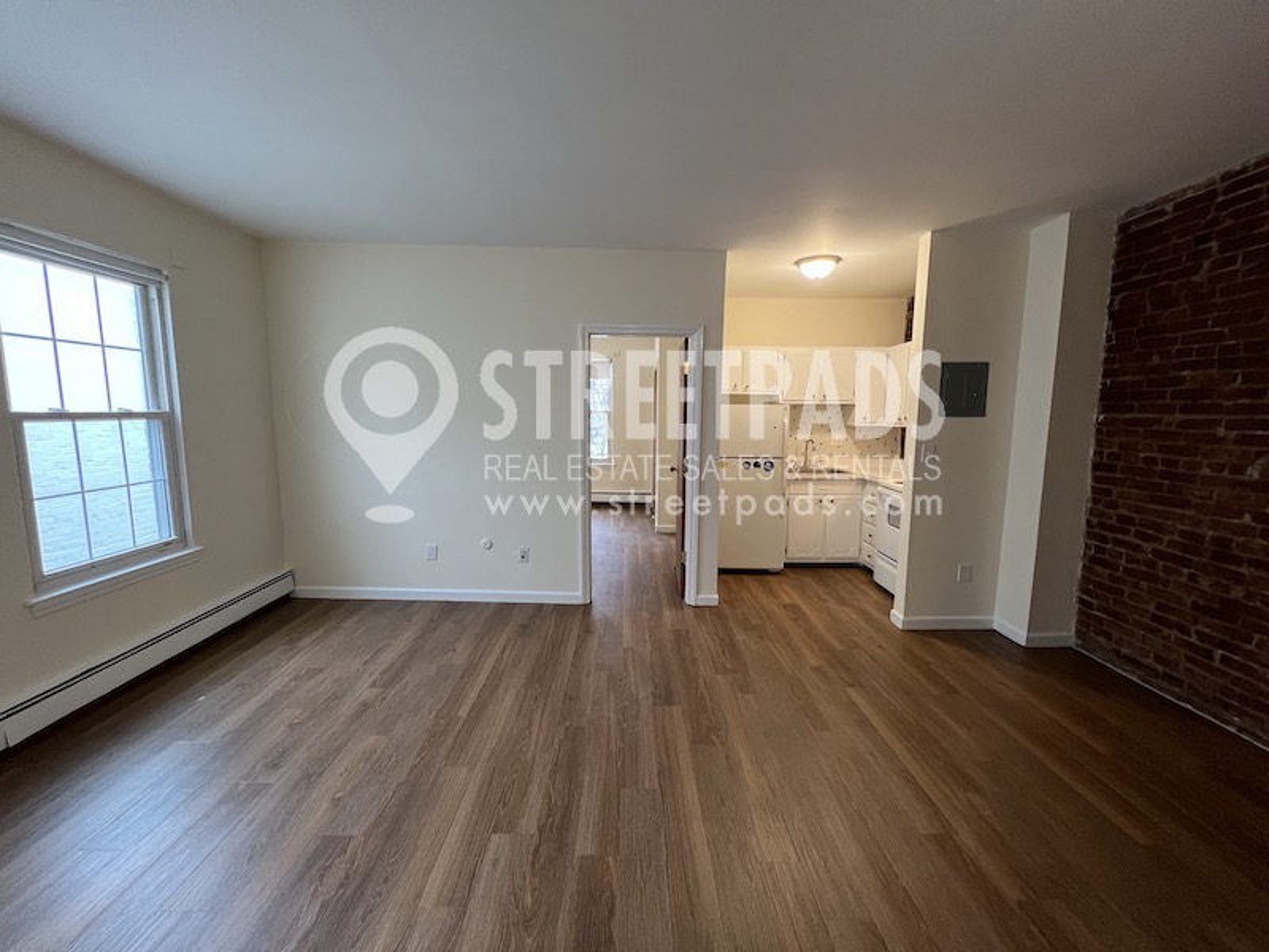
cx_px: 634
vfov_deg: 89.9
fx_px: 477
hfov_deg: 106.2
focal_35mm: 13
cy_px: 476
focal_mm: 1.57
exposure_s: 1/60
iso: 200
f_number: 1.8
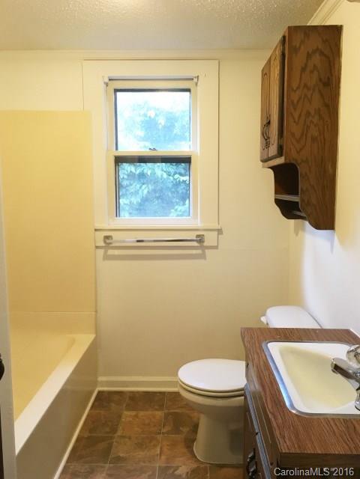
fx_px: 402
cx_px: 180
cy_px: 240
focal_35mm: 29
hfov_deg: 48.2
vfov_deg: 61.7
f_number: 2.2
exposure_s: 1/30
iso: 100
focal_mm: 4.15
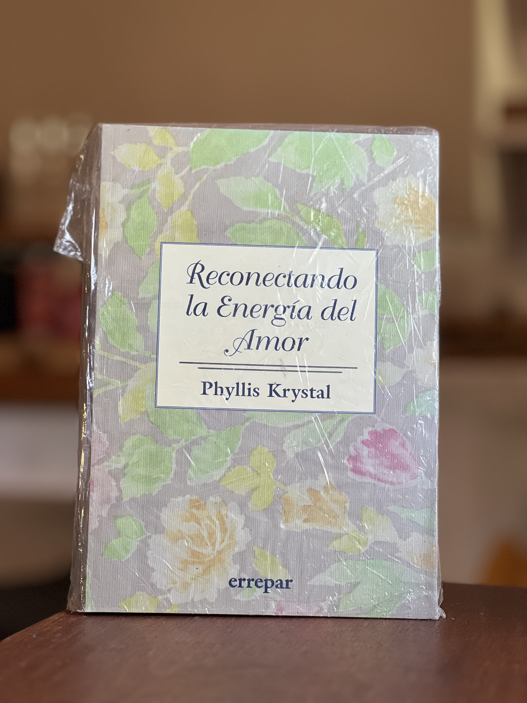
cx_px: 264
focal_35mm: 77
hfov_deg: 19.1
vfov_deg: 25.3
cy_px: 352
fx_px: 1563
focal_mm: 9
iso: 250
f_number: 2.8
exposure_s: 1/66
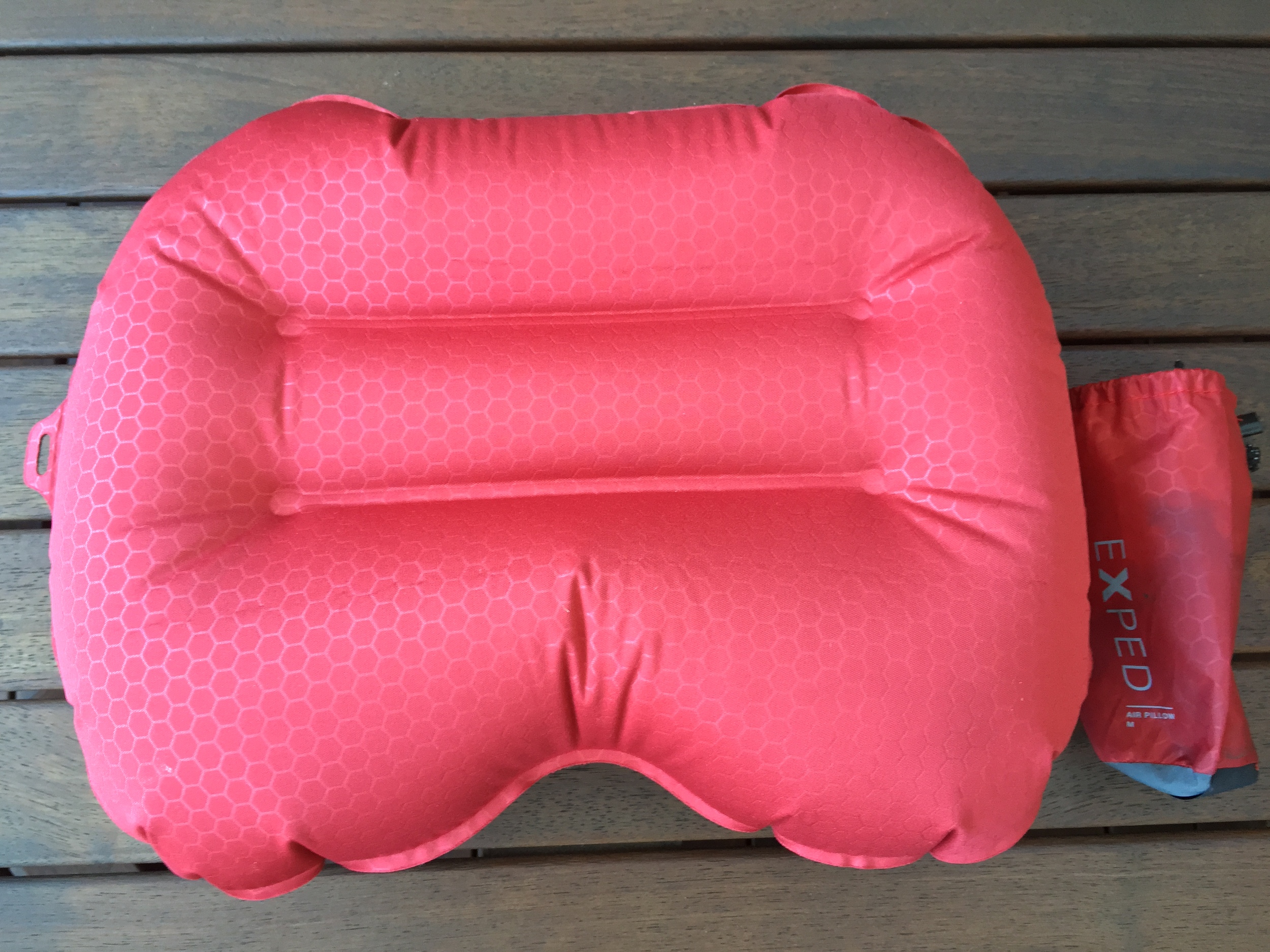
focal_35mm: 29
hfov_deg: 61.7
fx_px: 1064
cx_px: 635
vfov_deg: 48.2
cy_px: 476
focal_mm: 4.15
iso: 80
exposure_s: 1/30
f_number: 2.2
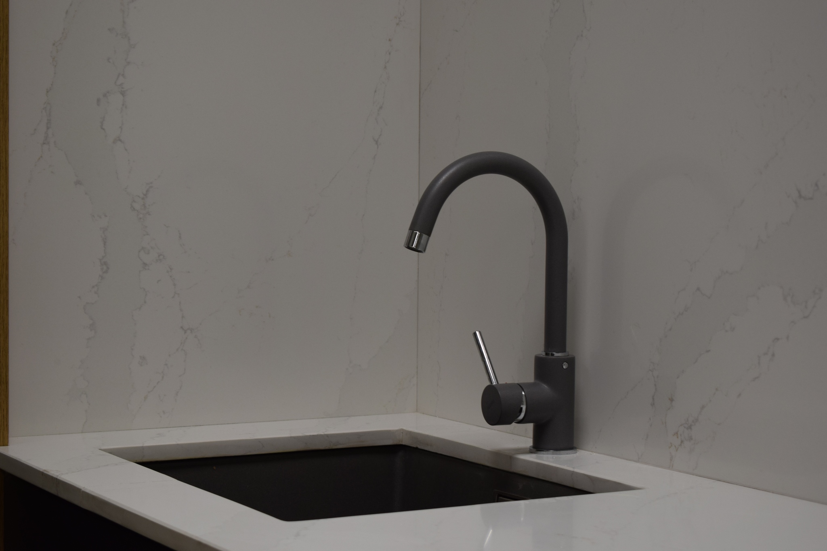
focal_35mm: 78
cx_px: 414
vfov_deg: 17.5
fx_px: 1792
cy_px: 276
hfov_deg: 26.0
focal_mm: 52
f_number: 5.6
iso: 400
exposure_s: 1/60
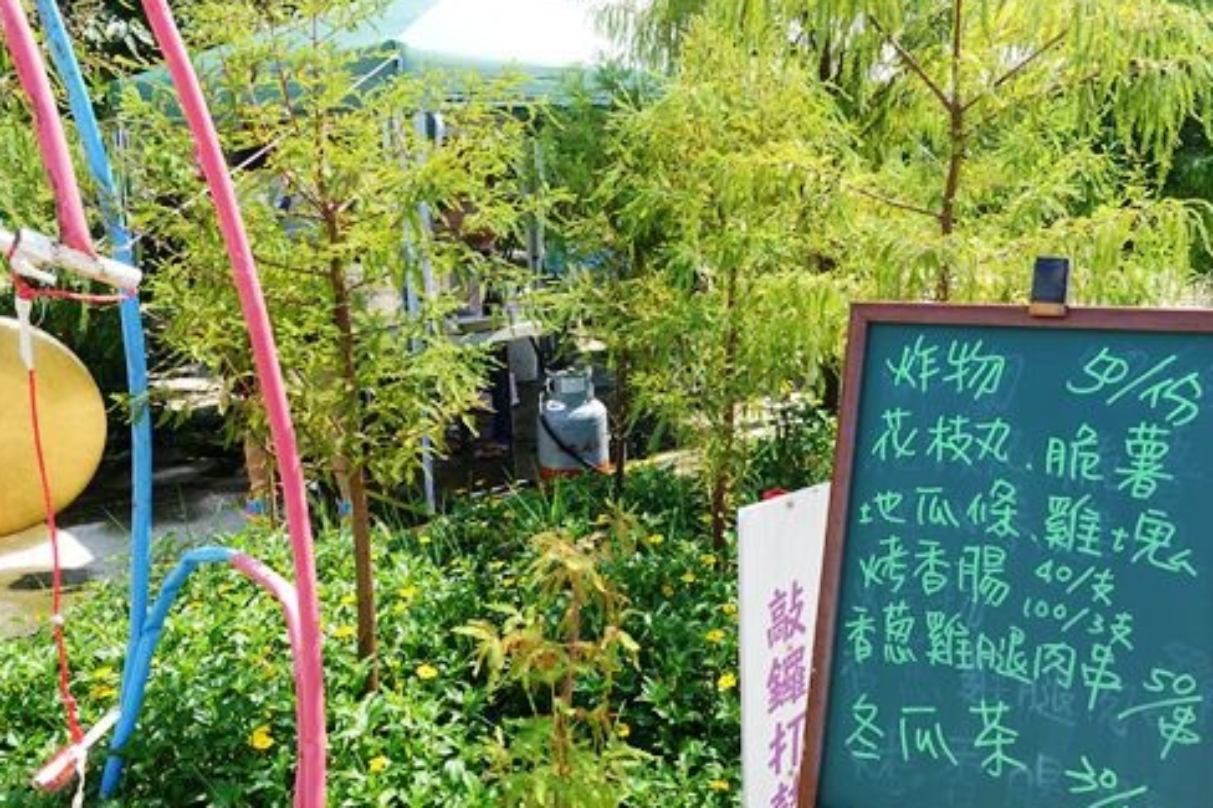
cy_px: 429
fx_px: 1078
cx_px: 713
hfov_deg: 58.4
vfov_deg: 41.1
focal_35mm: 32
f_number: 4
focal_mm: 8.8
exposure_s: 1/400
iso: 125
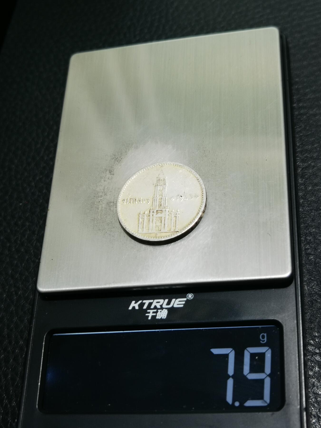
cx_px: 160
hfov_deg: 28.0
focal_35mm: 52
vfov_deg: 36.8
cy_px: 214
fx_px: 643
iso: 125
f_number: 1.9
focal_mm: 6.67
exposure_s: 1/100
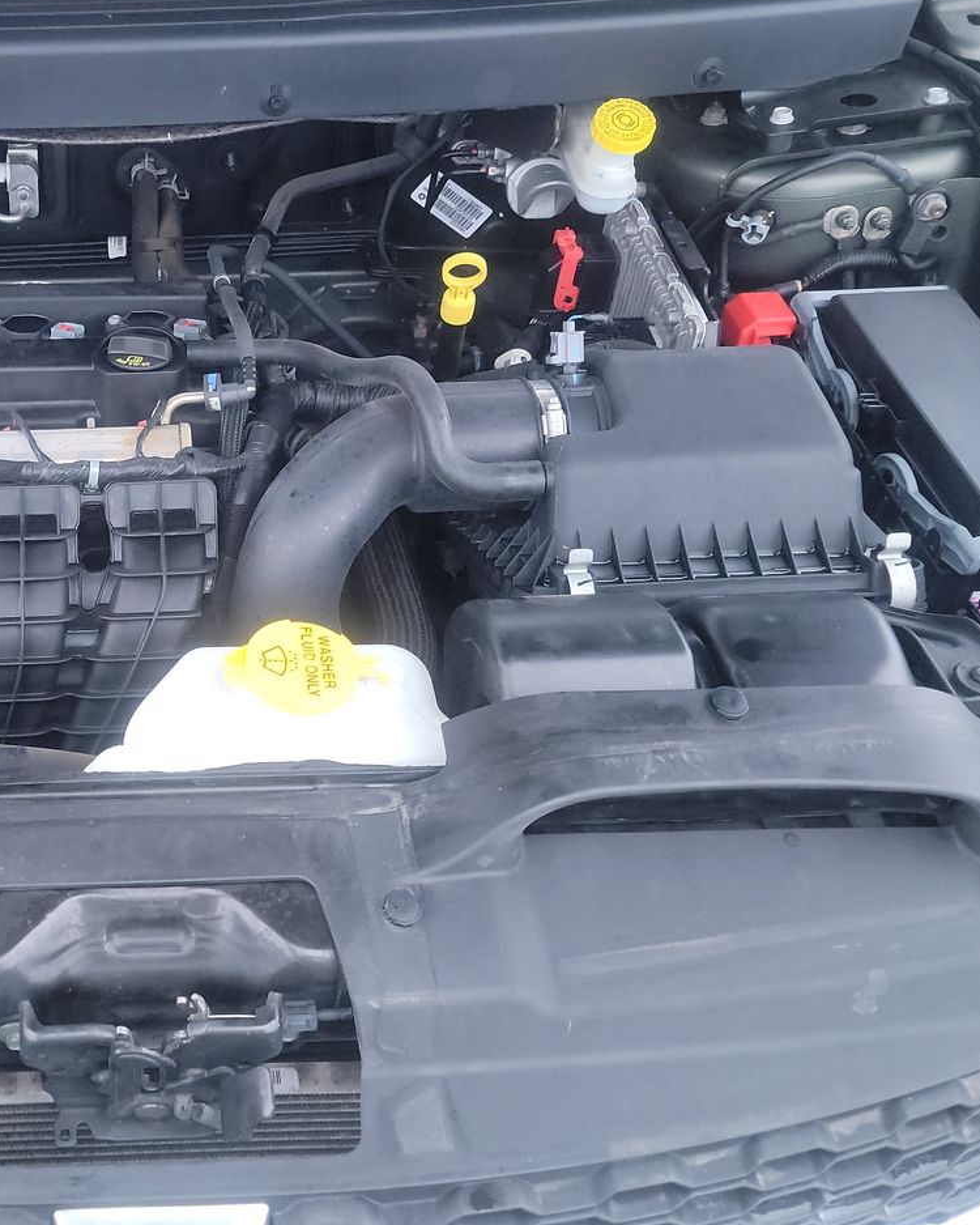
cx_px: 122
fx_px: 1450
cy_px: 535
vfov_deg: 45.7
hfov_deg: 35.4
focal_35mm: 40
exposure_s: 1/30
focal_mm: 6.7
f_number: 1.8
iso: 829
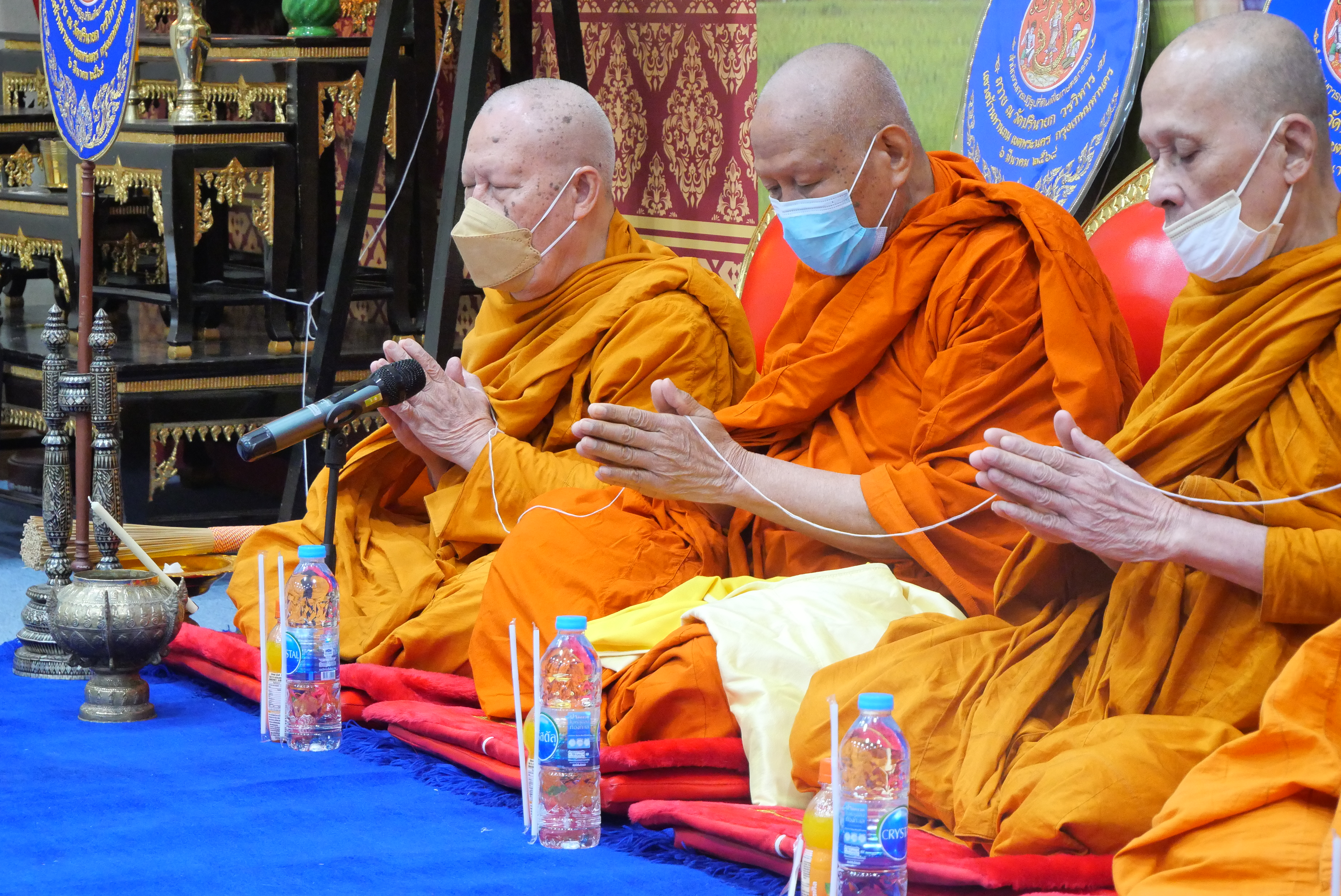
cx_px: 670
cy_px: 448
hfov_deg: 16.5
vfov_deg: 11.1
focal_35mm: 124
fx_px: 4622
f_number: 5.6
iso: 3200
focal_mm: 60
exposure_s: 1/25
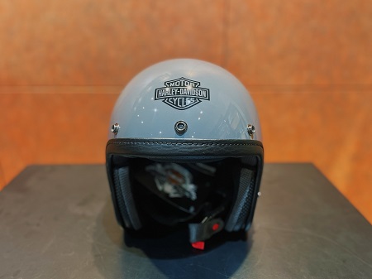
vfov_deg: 53.0
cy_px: 140
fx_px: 279
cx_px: 186
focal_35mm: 26
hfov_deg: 67.3
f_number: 1.6
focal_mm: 4.2
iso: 250
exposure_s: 1/60
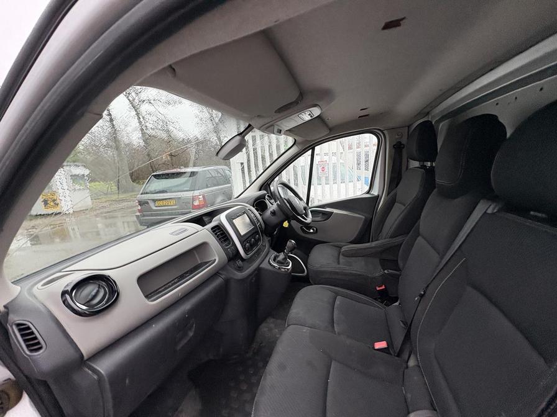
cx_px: 278
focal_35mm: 14
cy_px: 208
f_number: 2.2
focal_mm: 2.22
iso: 250
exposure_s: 1/79
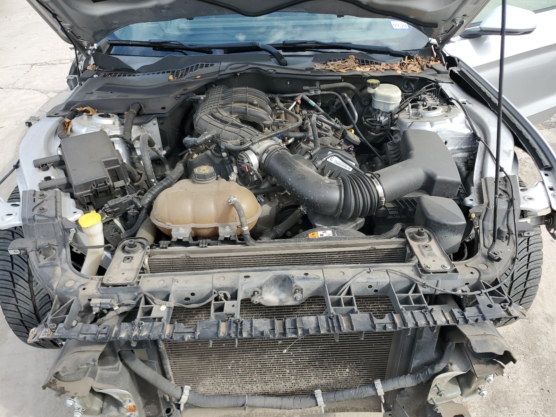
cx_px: 278
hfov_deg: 67.3
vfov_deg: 53.1
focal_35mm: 26
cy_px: 208
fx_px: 418
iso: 50
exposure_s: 1/1000
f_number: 1.5
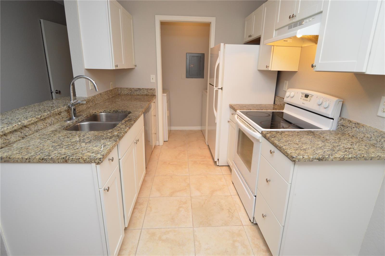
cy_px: 128
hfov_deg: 90.1
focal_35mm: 18
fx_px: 192
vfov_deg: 67.3
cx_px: 192
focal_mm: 12
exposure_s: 1/80
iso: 400
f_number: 4.5
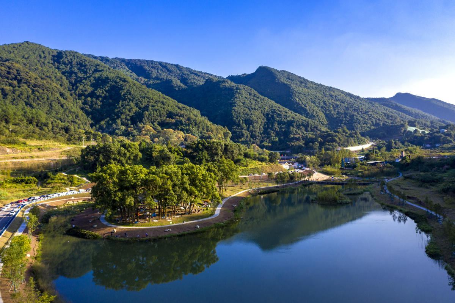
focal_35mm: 28
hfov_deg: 65.5
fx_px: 354
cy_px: 152
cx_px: 228
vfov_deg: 46.4
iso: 100
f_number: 5
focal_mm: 10.26
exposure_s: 1/320
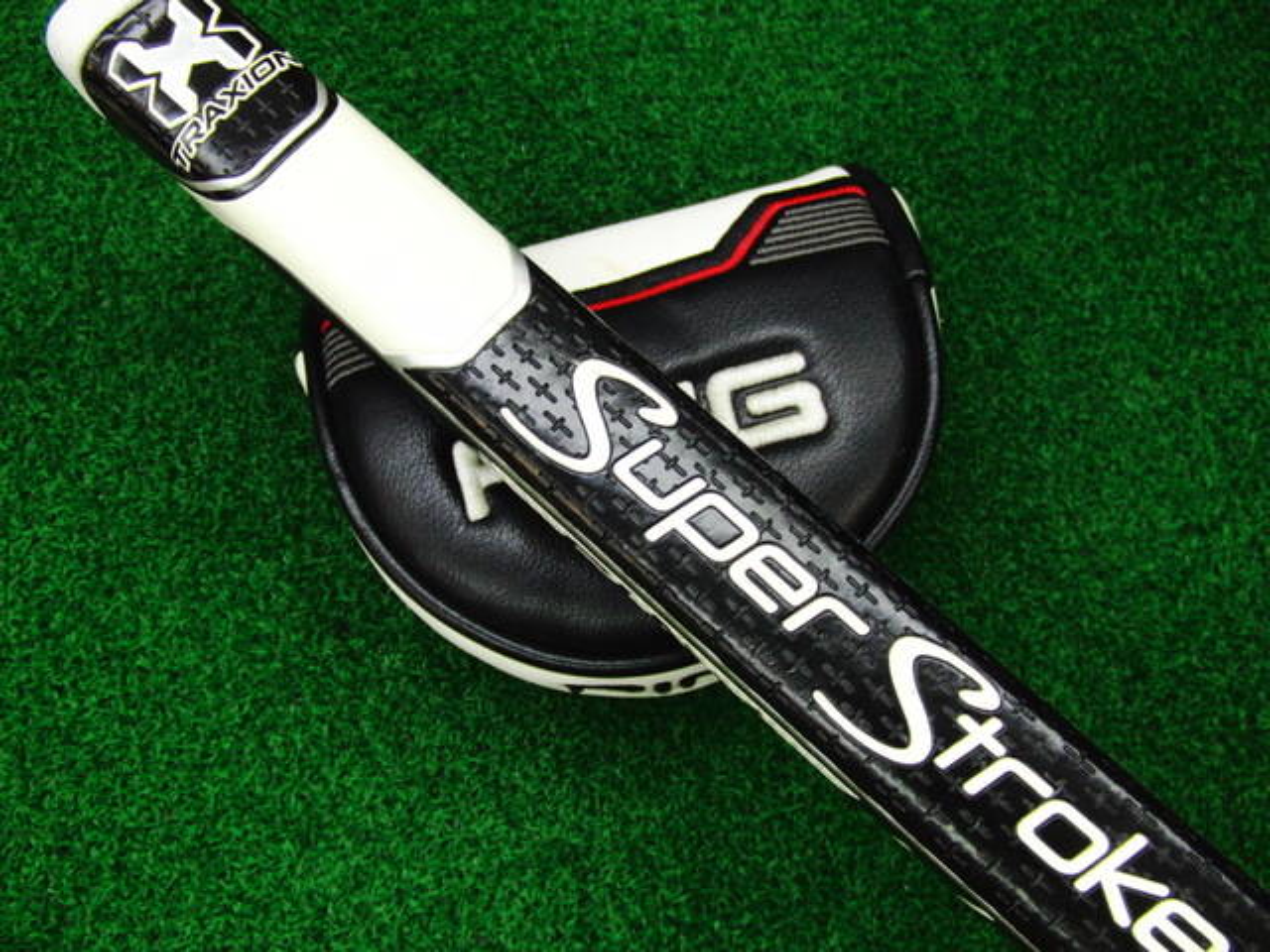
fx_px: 1357
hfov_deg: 50.1
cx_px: 635
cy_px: 476
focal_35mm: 37
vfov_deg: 38.7
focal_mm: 6.42
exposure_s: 1/60
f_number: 3.6
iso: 400
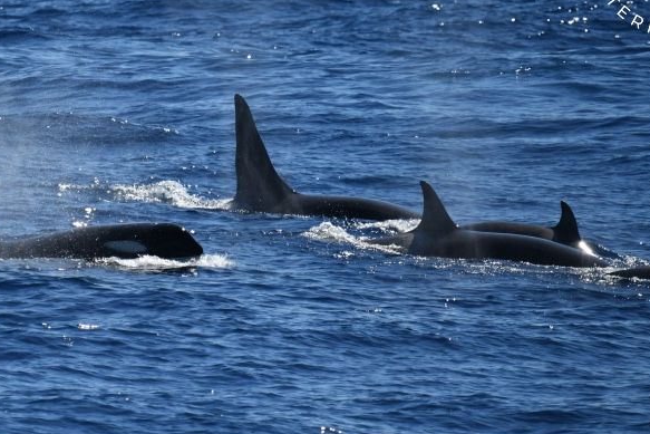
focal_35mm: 823
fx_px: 14862
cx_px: 328
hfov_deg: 2.5
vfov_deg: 1.7
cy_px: 152
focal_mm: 600
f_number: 6.3
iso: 900
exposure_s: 1/8000
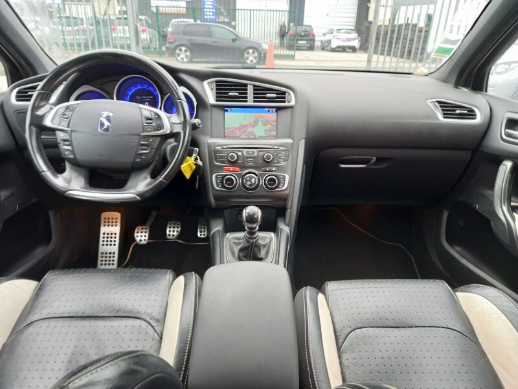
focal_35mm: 25
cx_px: 259
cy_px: 194
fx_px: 374
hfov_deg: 69.4
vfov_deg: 54.9
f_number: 2
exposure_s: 1/33
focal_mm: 4.6
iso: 200
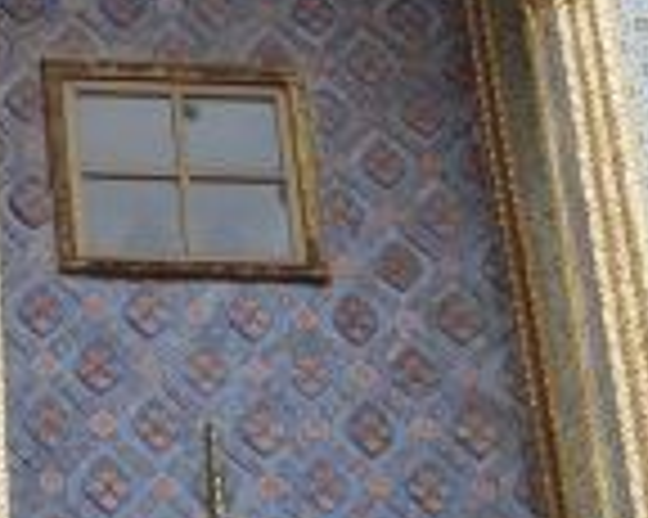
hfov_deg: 12.7
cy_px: 273
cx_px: 45
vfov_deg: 10.2
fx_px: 2894
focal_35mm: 151
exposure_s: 1/250
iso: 200
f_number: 5.6
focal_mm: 10.77
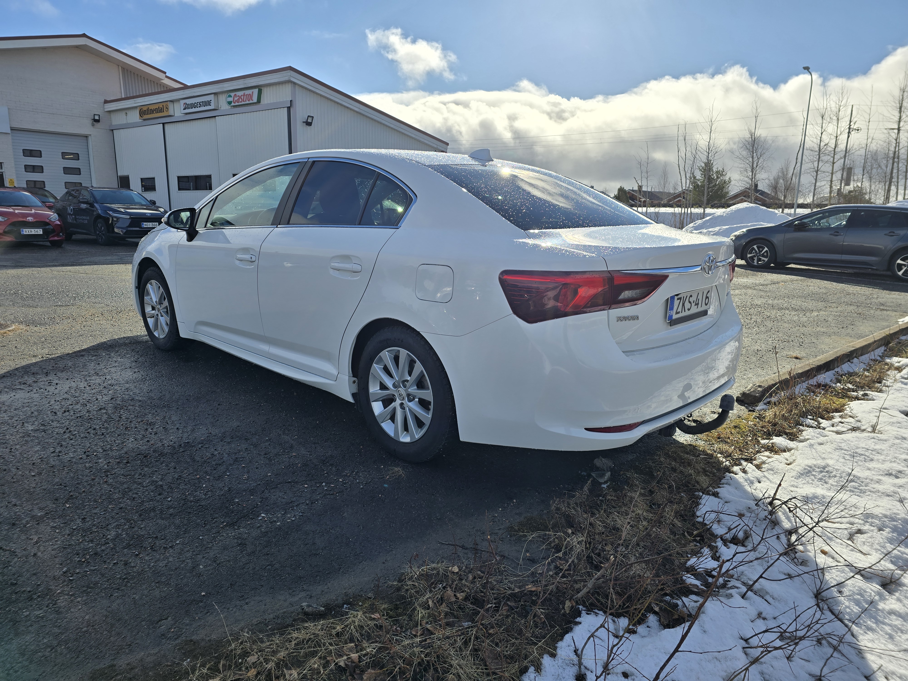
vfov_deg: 58.9
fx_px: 603
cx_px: 454
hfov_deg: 73.9
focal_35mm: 23
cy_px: 340
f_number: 1.7
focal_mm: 6.3
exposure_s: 1/2105
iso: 12
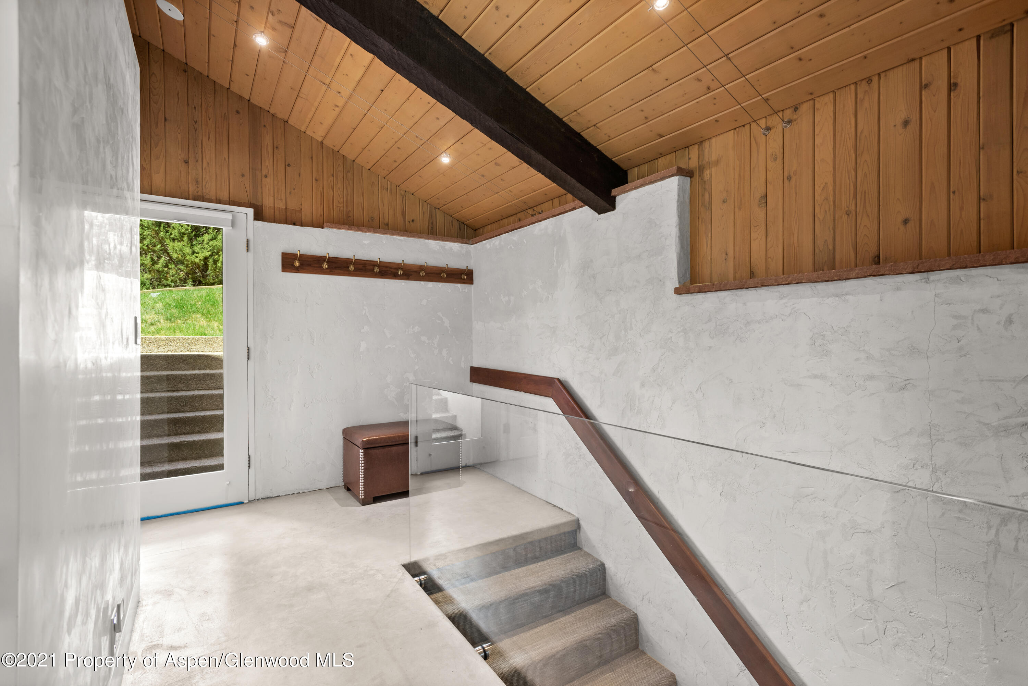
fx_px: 486
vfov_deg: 70.5
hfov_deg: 93.3
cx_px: 514
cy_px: 343
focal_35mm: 17
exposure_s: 1/6
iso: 400
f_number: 7.1
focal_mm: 17
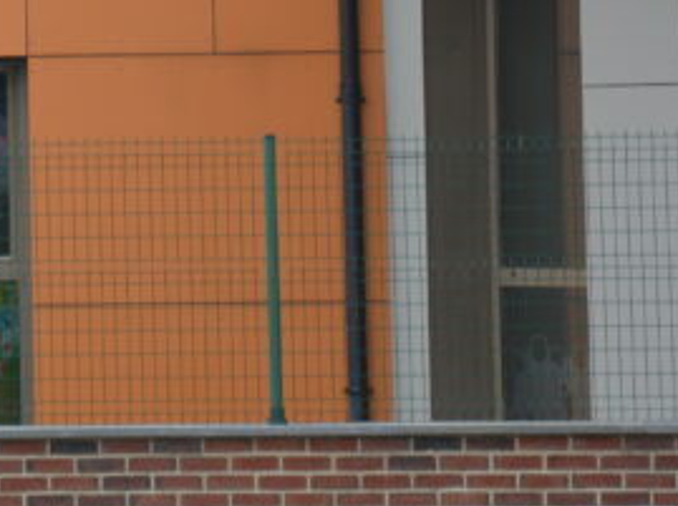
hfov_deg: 4.5
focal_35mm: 440
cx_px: -239
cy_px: -172
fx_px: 8606
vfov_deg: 3.4
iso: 400
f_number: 5.3
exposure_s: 1/500
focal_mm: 80
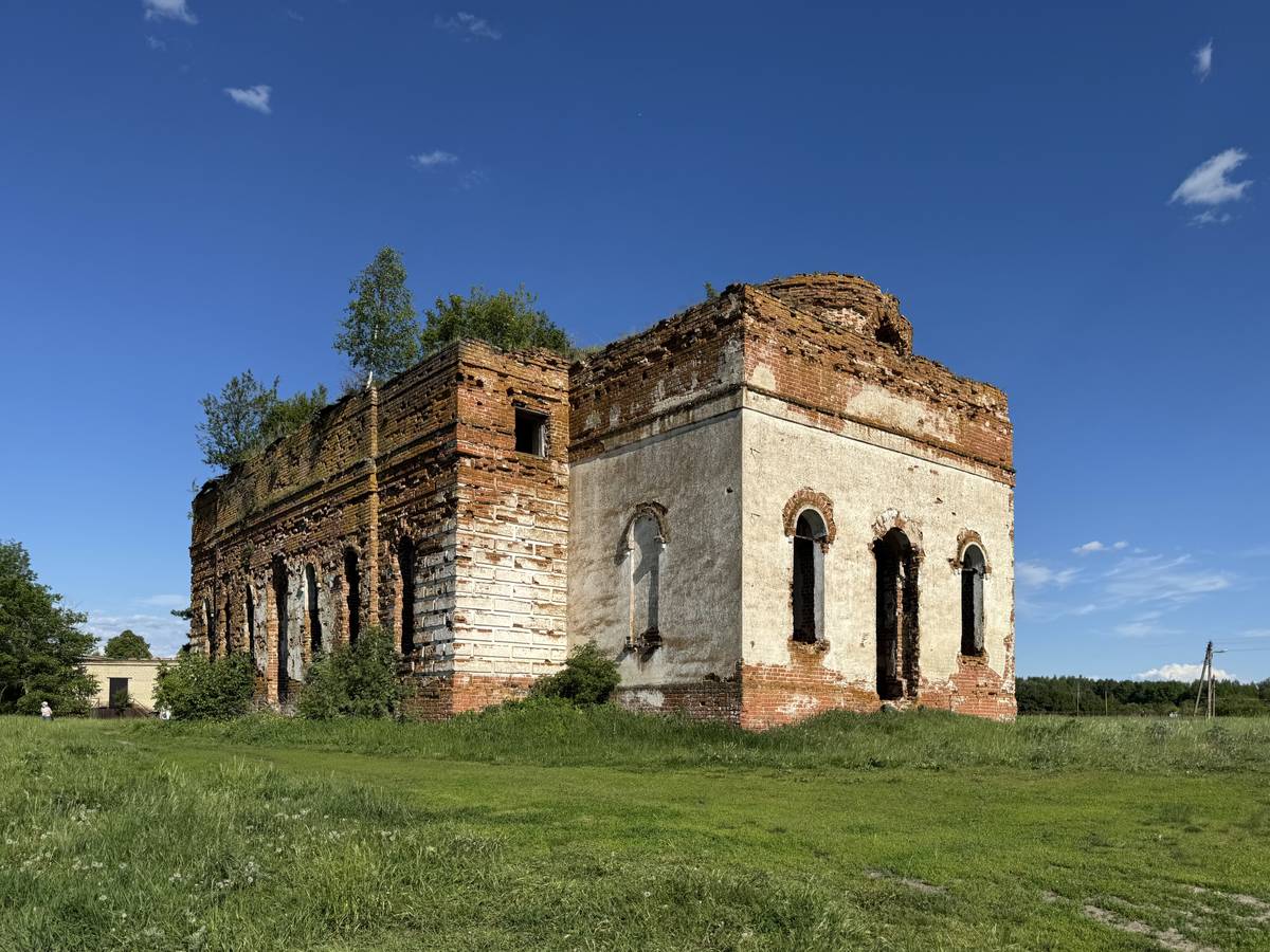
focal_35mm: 24
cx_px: 635
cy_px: 476
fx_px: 881
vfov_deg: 56.8
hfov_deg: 71.6
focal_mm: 6.76
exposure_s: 1/6410
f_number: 1.78
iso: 80
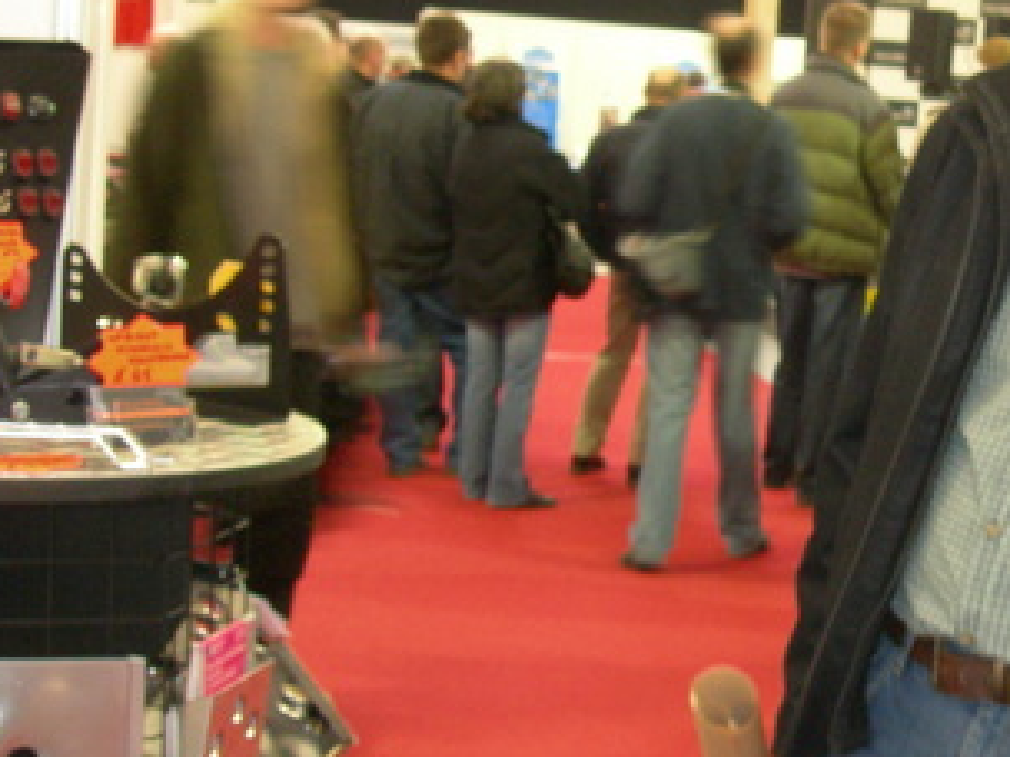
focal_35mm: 80
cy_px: 282
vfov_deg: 18.4
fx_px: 2334
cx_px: 1040
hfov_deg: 23.3
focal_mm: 7.8
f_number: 2.8
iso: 200
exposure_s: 1/8.2
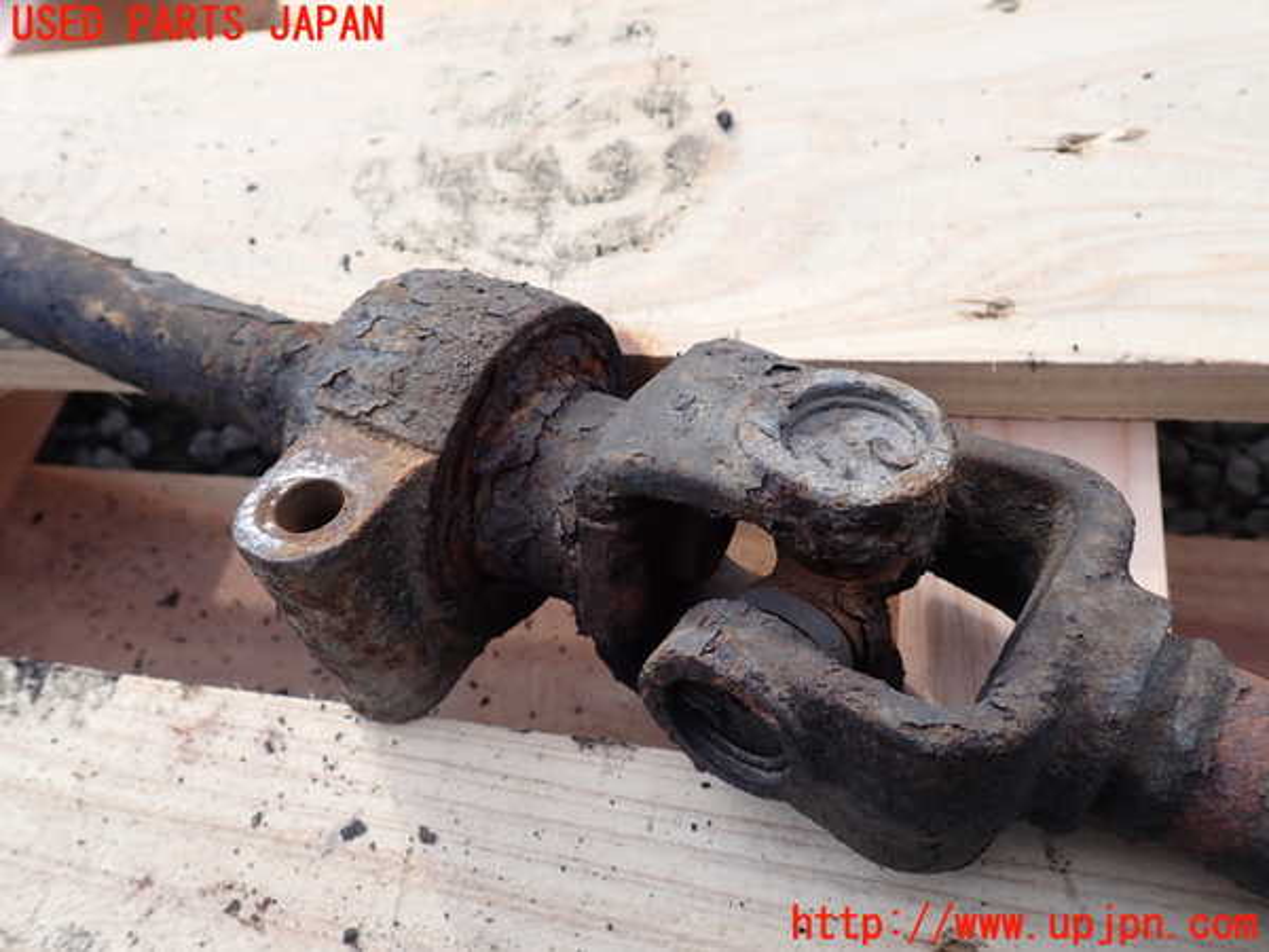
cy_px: 476
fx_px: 916
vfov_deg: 54.9
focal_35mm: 25
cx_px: 634
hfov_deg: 69.4
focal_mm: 4.5
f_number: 2.8
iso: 100
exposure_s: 1/400
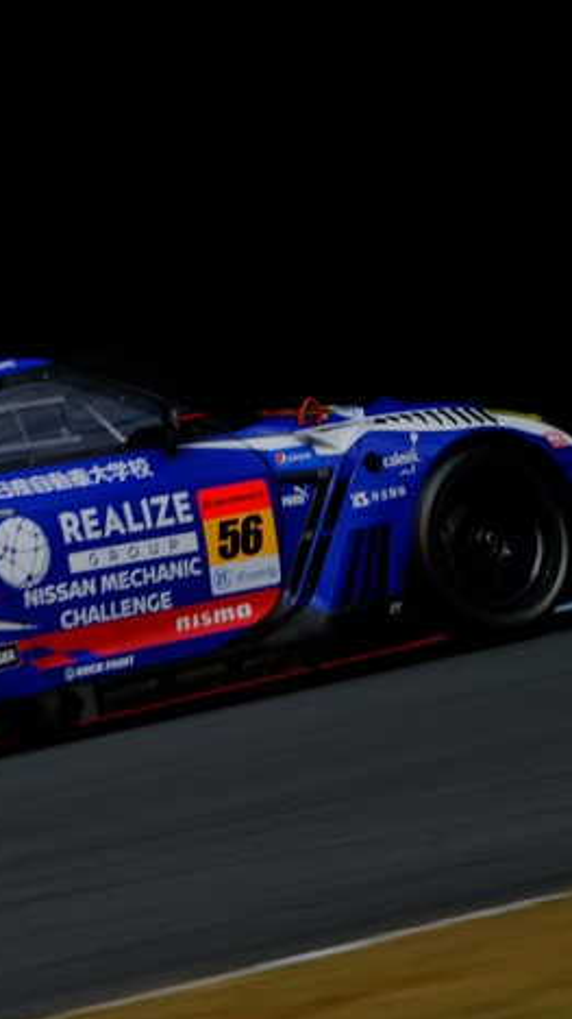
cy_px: 501
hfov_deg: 2.4
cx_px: -137
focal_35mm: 500
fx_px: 13492
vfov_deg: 4.3
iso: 200
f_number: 20
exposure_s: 1/125
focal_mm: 206.5
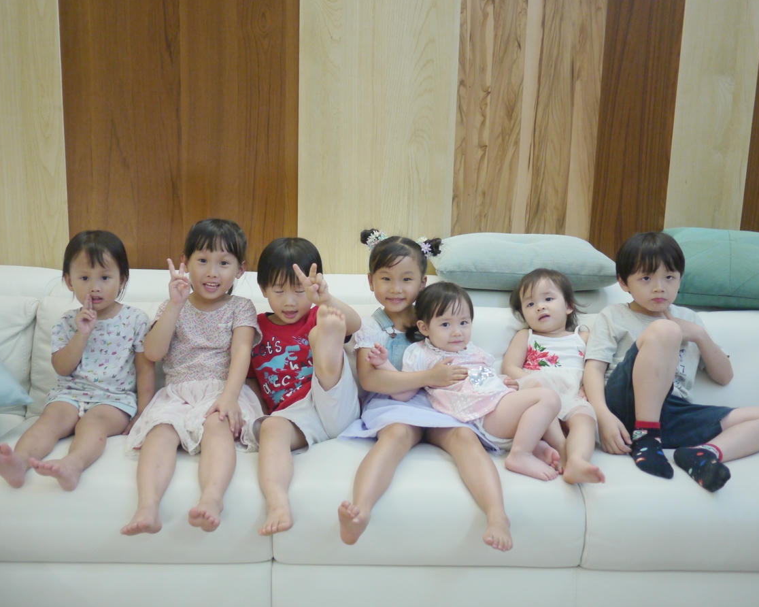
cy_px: 304
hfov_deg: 43.8
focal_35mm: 42
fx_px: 943
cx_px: 386
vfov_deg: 35.7
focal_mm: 20
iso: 500
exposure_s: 1/60
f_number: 1.7
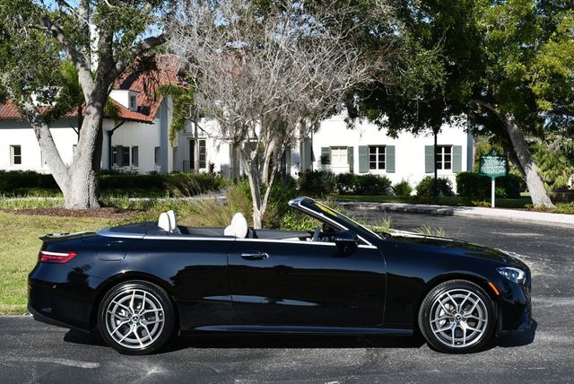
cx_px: 287
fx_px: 958
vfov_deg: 22.7
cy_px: 192
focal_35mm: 60
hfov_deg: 33.4
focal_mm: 30
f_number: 9
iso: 100
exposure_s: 1/320
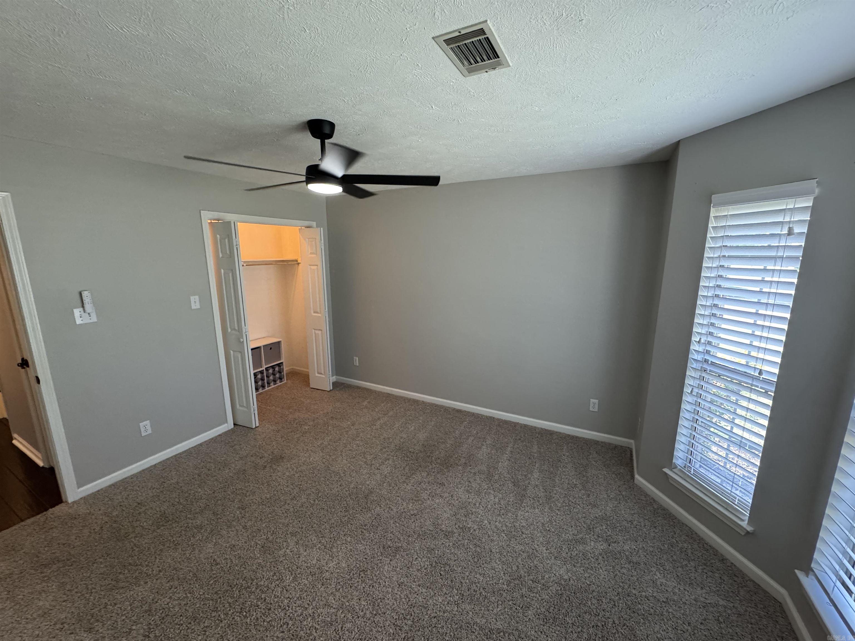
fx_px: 346
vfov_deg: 85.7
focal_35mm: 14
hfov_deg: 102.1
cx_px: 428
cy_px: 320
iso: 320
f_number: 2.2
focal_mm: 2.22
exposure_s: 1/120
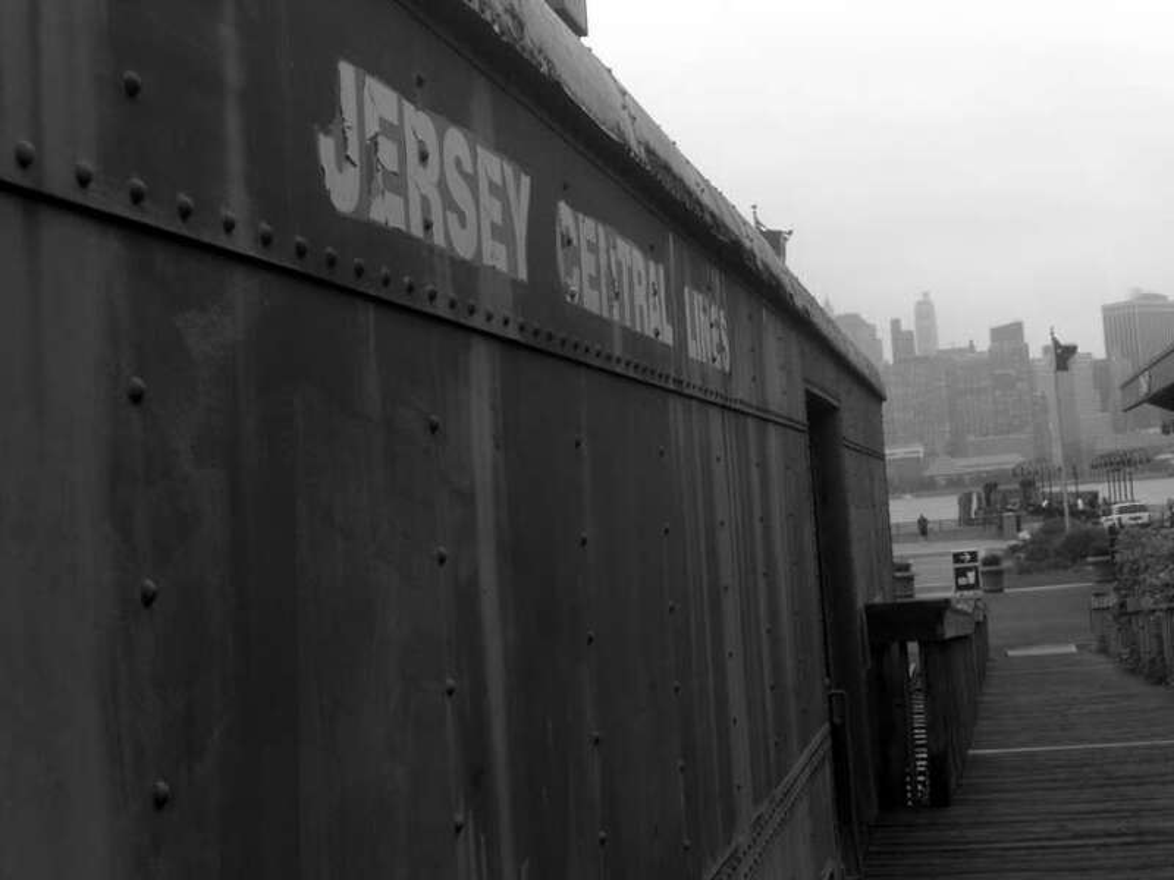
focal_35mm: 57
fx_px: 1933
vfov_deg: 25.7
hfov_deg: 33.8
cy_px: 440
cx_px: 587
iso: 80
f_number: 3.6
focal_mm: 11.8
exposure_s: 1/200
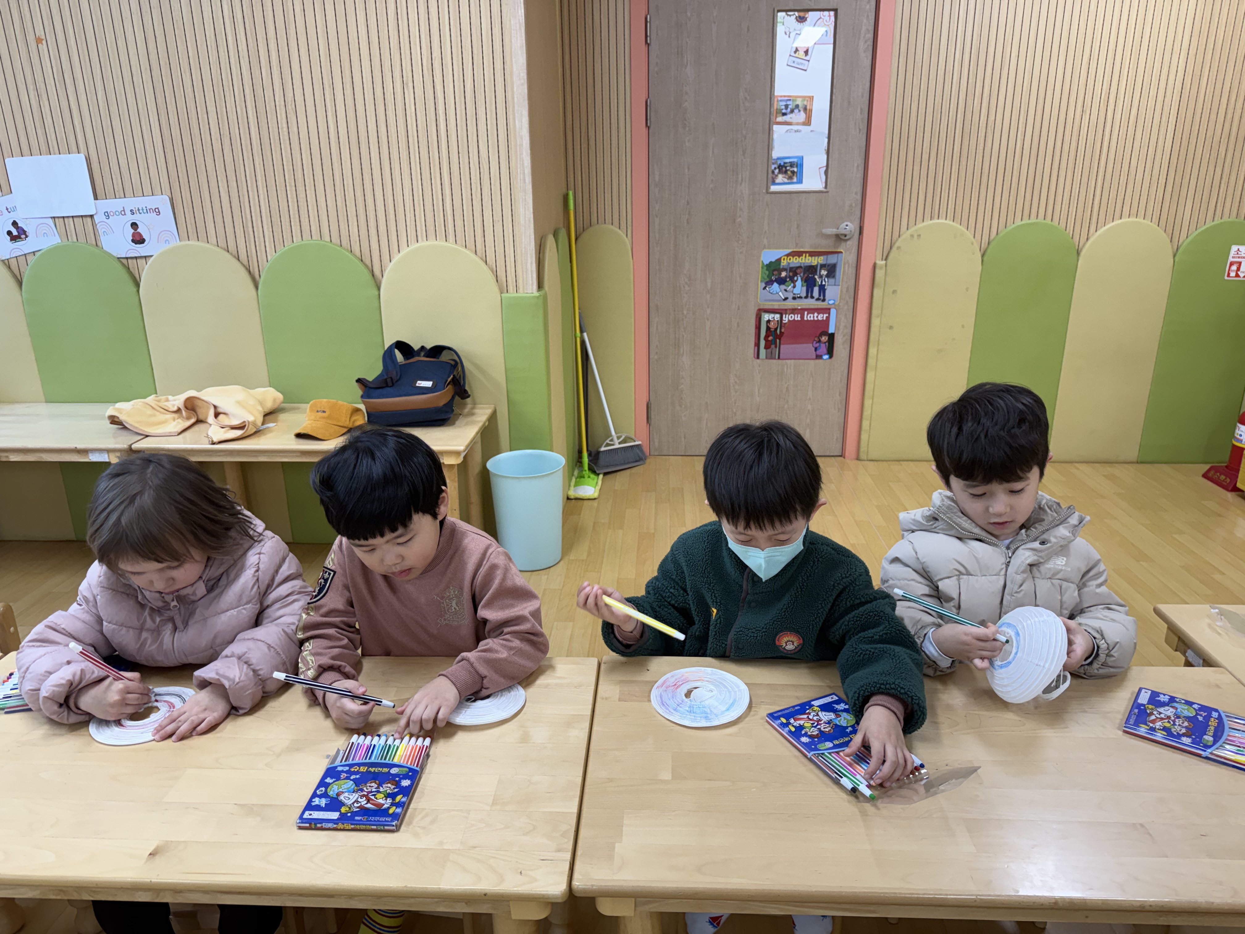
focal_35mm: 24
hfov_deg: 71.6
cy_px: 467
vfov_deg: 56.8
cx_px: 622
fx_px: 863
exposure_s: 1/120
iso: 160
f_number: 1.78
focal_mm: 6.76
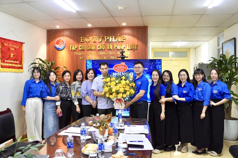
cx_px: 119
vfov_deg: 40.0
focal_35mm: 33
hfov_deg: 57.2
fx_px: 218
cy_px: 79
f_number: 4
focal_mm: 22
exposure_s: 1/160
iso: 1250
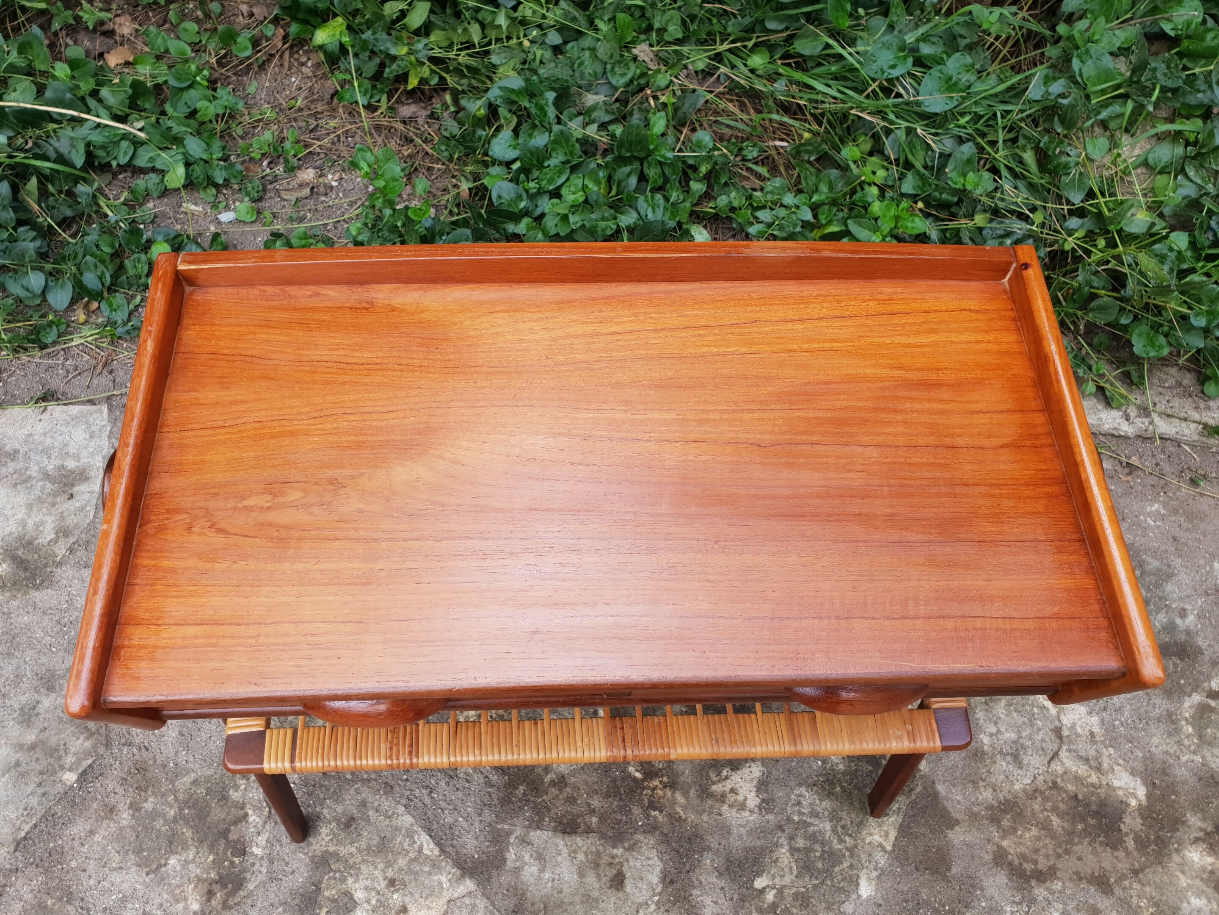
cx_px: 610
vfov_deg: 53.1
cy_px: 458
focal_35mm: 26
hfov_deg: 67.3
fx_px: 916
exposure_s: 1/100
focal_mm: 4.3
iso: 50
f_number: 2.4
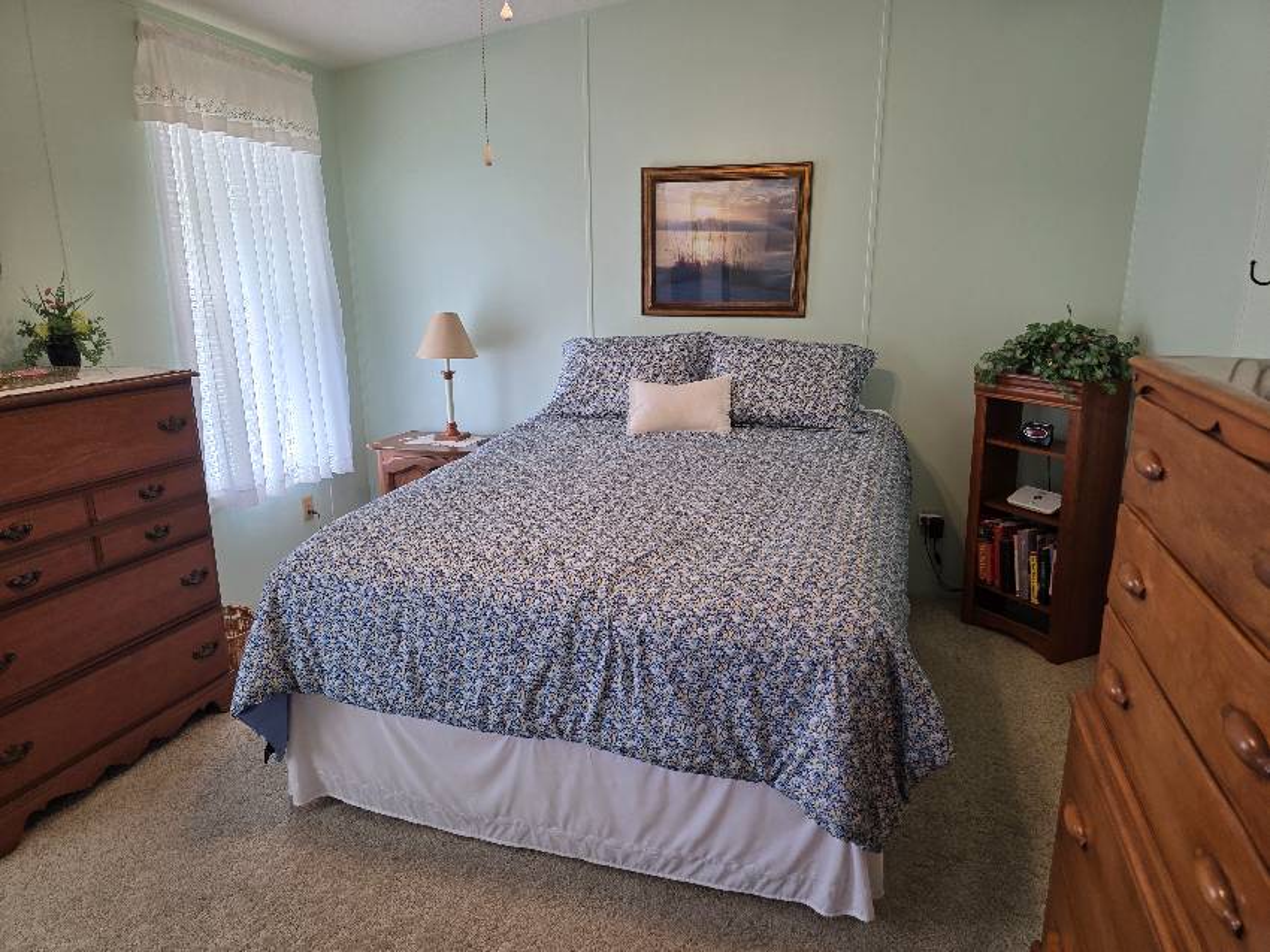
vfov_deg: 58.9
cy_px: 476
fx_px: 844
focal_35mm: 23
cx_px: 635
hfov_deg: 73.9
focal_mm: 6.3
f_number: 1.7
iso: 100
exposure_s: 1/120
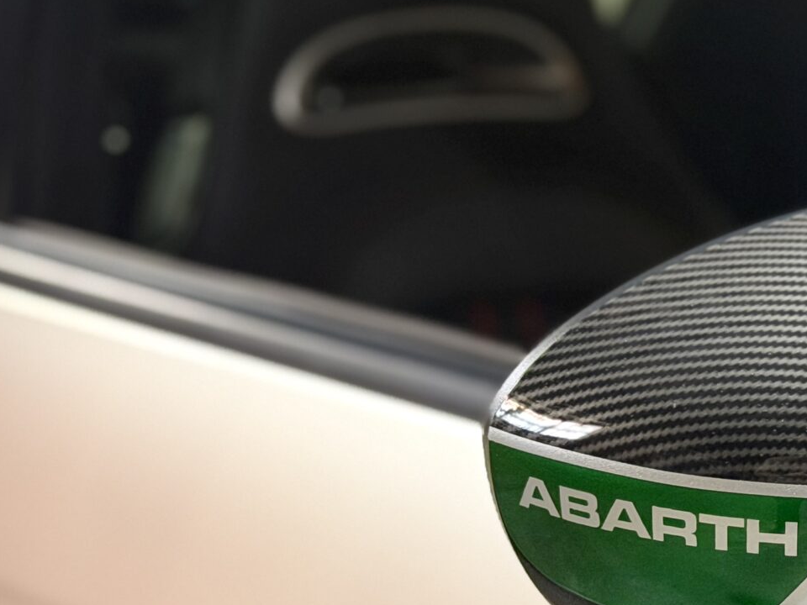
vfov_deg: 11.6
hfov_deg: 14.9
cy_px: 426
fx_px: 2984
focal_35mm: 128
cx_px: 932
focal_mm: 6.76
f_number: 1.78
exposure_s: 1/50
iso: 200
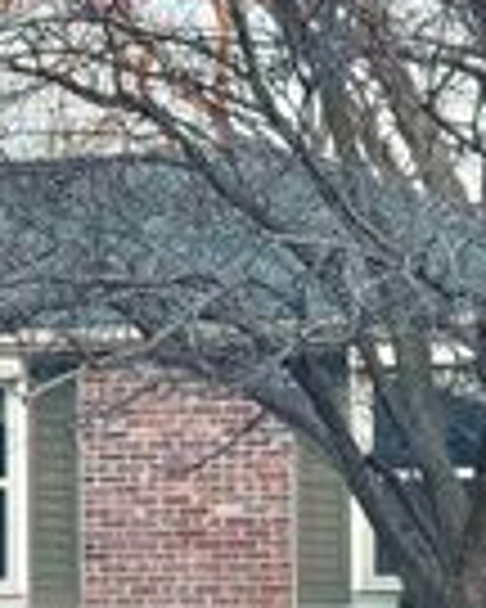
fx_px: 3128
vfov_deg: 11.0
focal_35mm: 174
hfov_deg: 8.6
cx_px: -302
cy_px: 511
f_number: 1.78
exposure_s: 1/154
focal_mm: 6.76
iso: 50
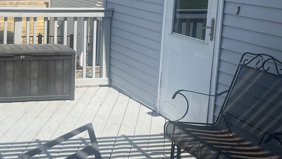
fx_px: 516
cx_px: 30
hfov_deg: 29.3
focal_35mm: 69
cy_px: 43
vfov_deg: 17.4
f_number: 1.6
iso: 50
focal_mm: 5.1
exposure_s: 1/2755
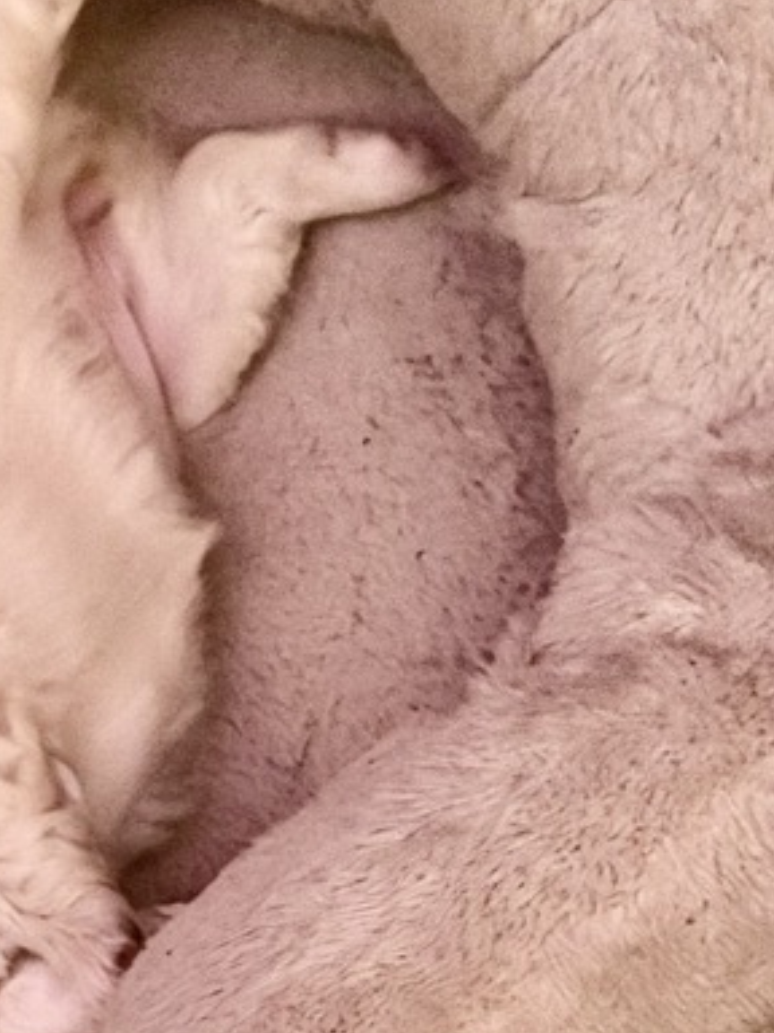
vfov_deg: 12.8
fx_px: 4472
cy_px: 1302
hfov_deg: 9.6
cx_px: -419
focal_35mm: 150
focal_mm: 6.76
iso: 800
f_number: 1.78
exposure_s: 1/19
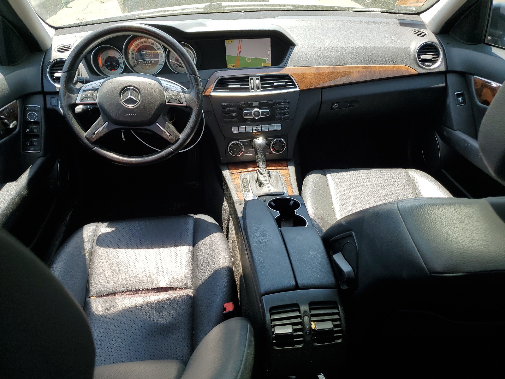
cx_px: 252
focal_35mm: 26
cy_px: 190
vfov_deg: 53.1
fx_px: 379
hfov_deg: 67.3
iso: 50
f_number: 1.5
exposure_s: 1/476
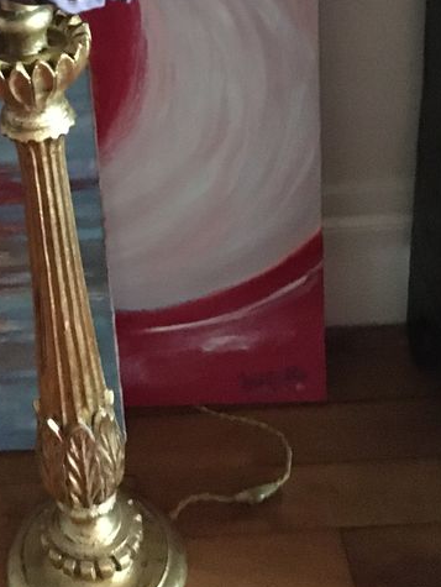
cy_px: 74
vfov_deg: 30.5
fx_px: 1035
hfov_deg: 23.5
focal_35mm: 61
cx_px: 49
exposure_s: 1/17
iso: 1250
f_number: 2.2
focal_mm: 4.15
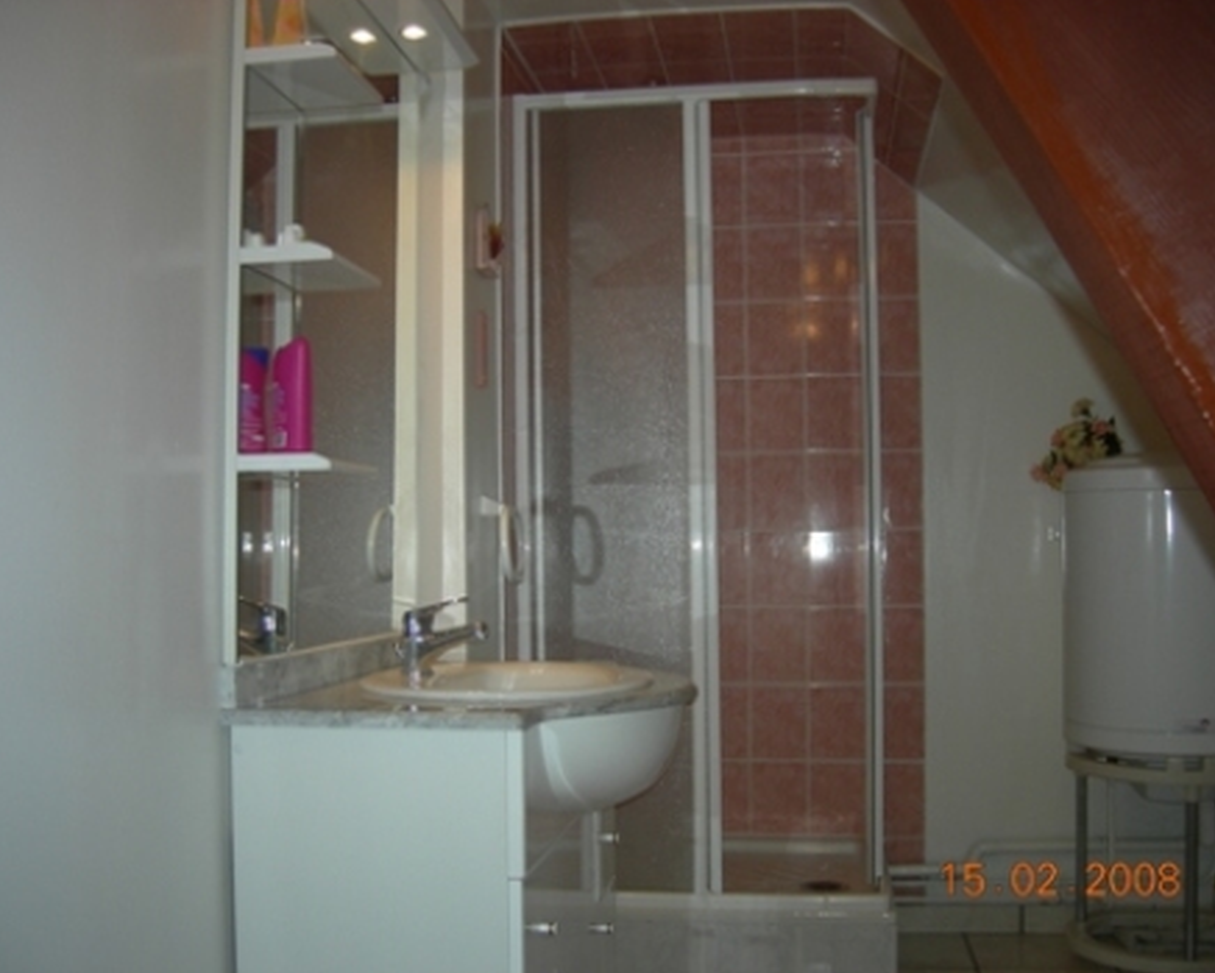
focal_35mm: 38
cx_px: 613
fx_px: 1367
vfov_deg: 39.2
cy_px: 488
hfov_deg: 47.9
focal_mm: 7.5
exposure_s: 1/60.1
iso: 64
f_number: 2.7
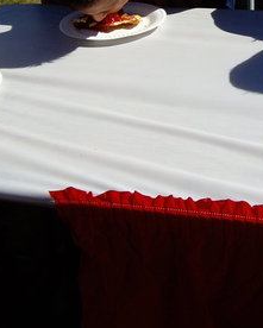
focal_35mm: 86
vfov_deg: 21.9
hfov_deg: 17.7
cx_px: 221
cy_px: 58
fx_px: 836
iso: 50
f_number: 4.3
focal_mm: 6.2
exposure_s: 1/640
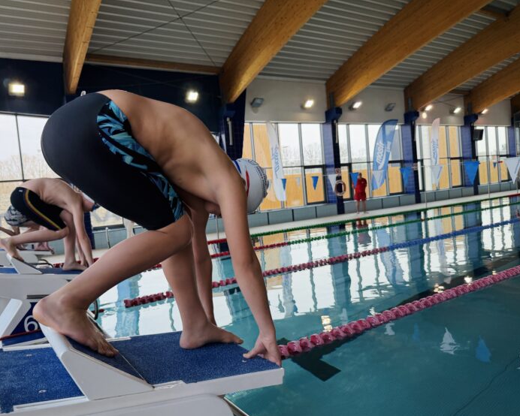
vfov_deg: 54.9
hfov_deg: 65.9
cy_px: 215
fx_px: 400
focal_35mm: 26
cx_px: 240
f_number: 1.78
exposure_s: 1/397
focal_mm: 6.76
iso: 100
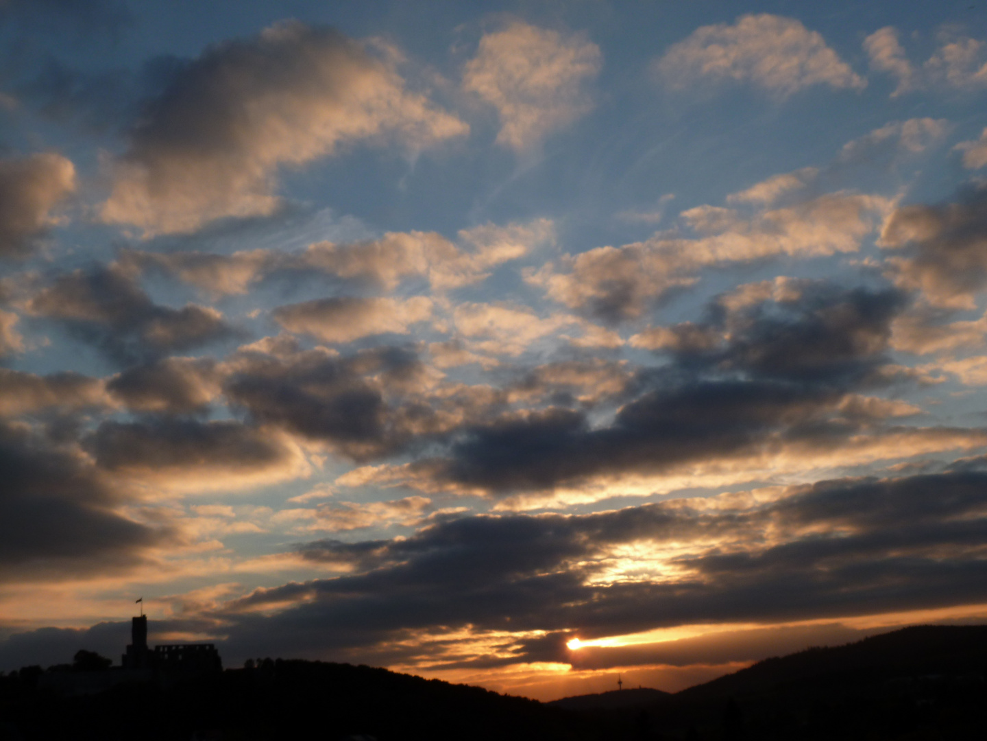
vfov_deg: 32.2
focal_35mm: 45
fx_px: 1283
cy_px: 370
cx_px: 494
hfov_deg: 42.1
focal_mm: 8
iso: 100
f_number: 4.5
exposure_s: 1/500
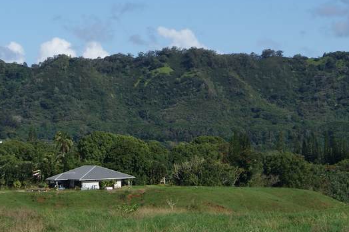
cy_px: 10
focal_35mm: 128
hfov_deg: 16.0
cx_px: 144
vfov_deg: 10.6
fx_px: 1243
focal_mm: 35
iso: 100
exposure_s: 1/250
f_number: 10
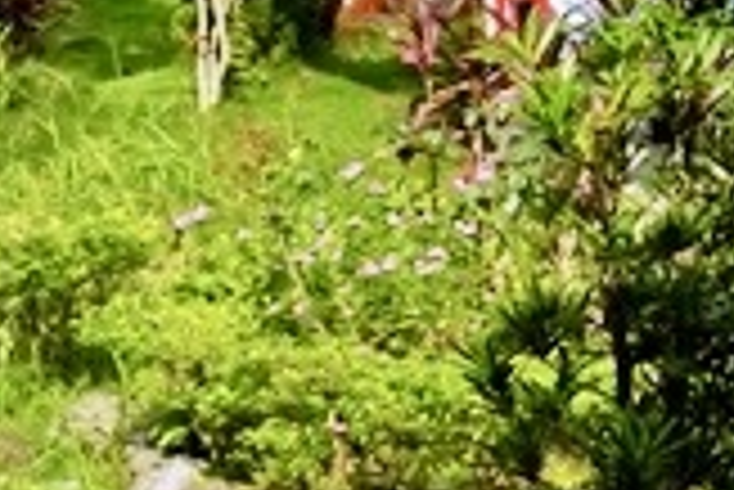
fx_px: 4102
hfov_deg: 8.5
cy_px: -375
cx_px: 2225
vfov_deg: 6.7
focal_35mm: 201
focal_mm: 32
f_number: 13
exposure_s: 1/5000
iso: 6400
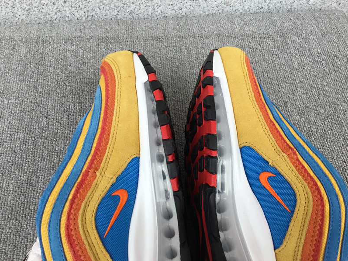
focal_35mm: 35
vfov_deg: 40.7
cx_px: 188
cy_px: 139
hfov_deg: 52.6
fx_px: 352
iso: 25
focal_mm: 3.3
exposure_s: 1/390
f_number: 2.4
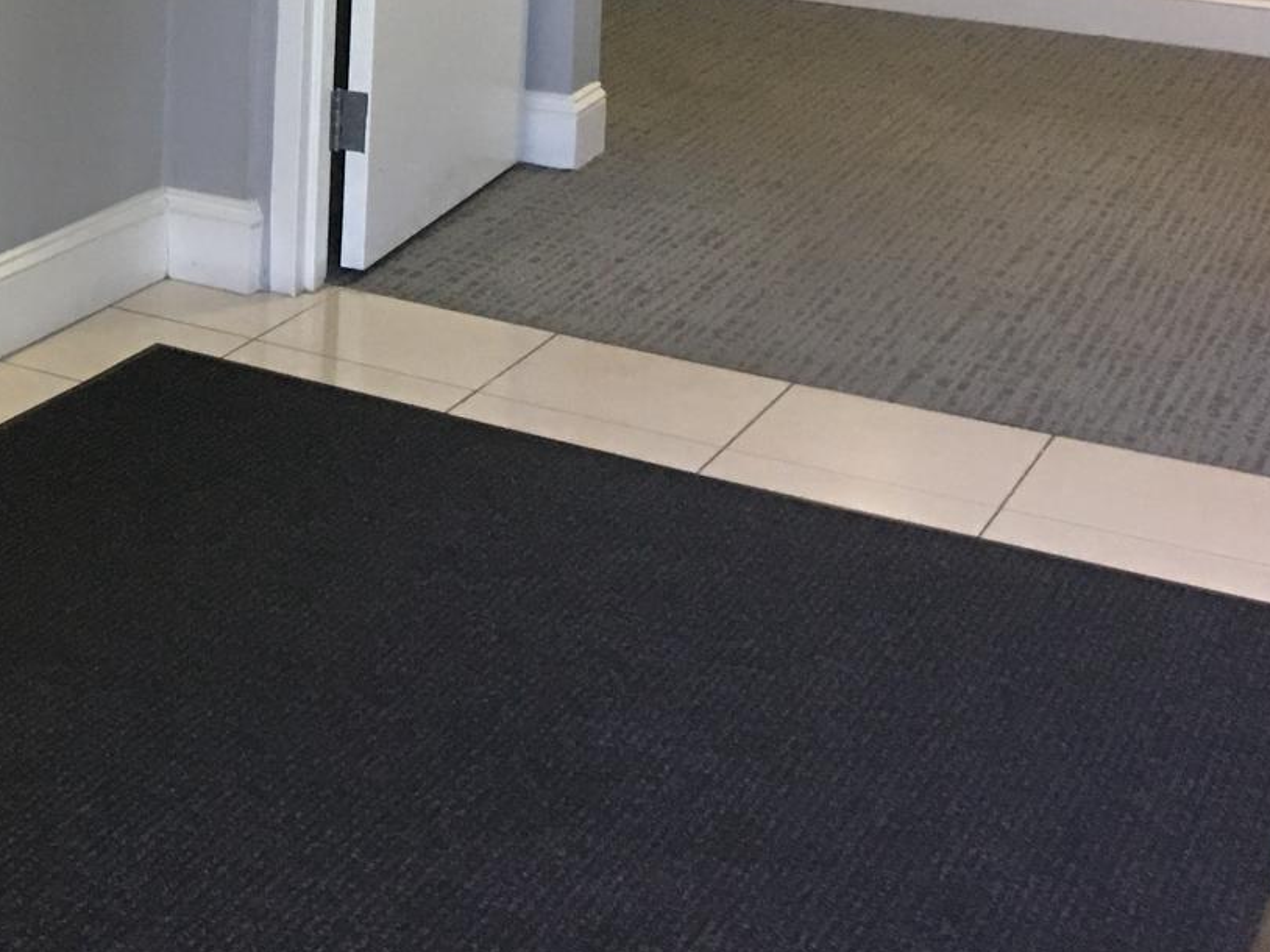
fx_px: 2677
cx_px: -310
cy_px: -214
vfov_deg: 19.0
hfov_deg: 23.9
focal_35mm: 73
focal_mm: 4.15
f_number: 2.2
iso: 80
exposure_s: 1/15
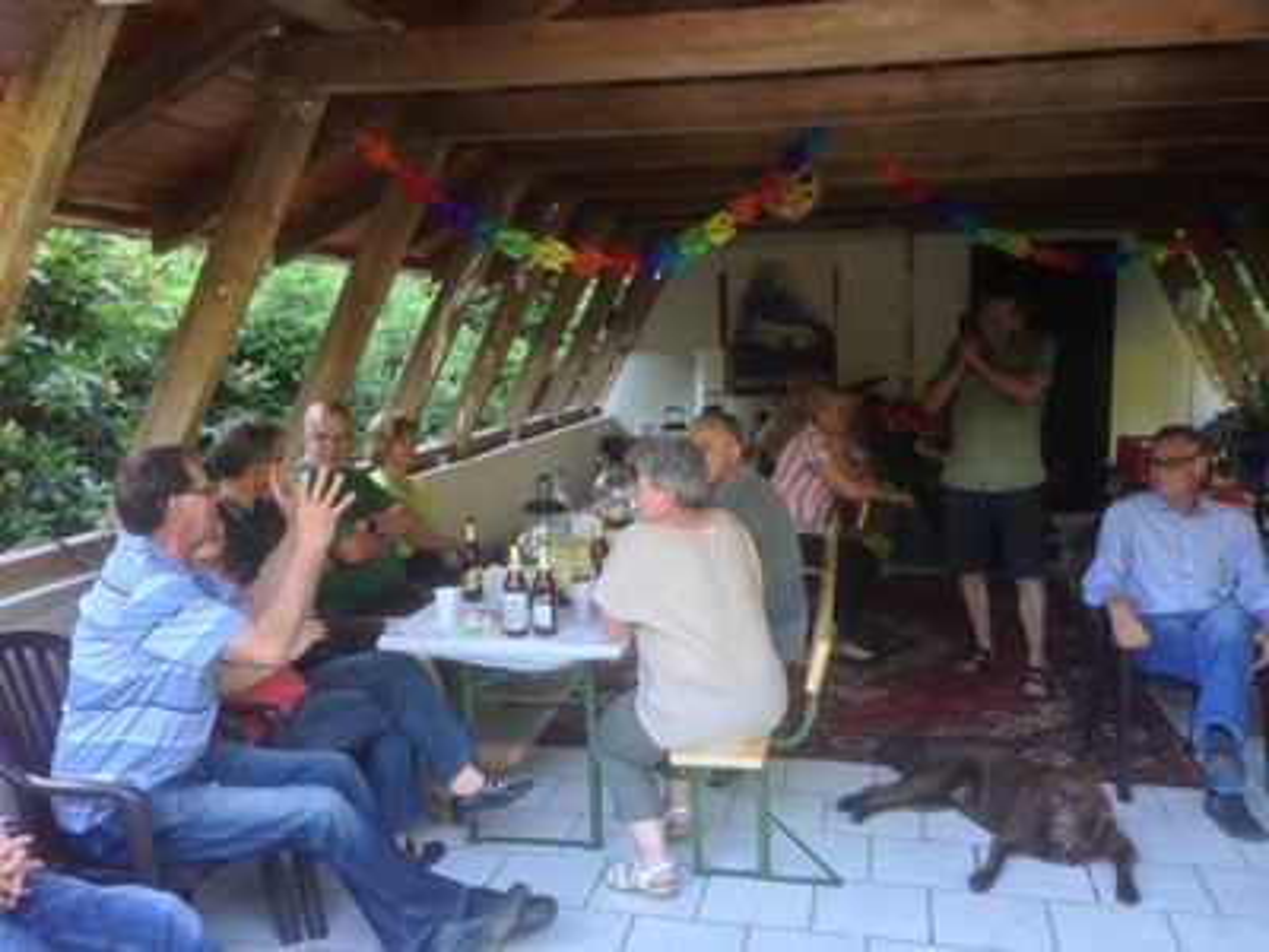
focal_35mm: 33
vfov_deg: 42.9
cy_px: 476
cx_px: 634
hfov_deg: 55.4
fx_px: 1210
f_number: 2.4
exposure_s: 1/24
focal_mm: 4.12
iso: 50
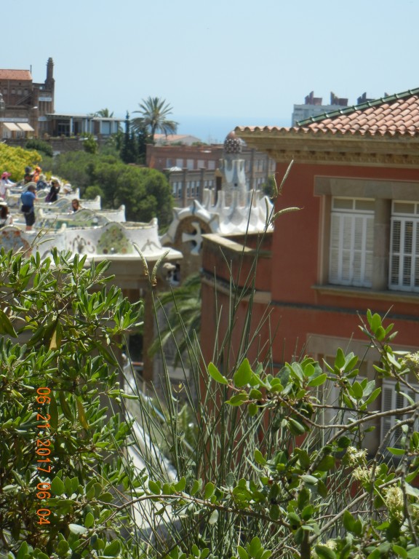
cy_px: 280
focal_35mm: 102
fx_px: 1646
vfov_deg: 19.3
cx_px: 210
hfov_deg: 14.5
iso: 160
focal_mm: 18.3
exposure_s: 1/754
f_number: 4.5
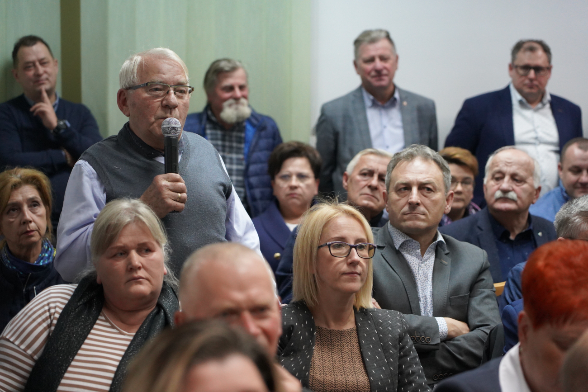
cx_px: 294
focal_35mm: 105
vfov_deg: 13.0
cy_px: 196
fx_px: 1715
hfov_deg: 19.5
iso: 6400
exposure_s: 1/160
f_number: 4
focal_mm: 105
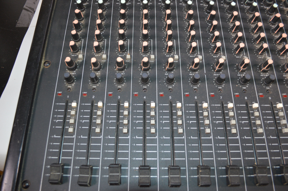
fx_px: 216
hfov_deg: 67.4
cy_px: 96
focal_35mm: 27
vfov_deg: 47.8
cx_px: 144
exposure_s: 1/60
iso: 640
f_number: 3.5
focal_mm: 18
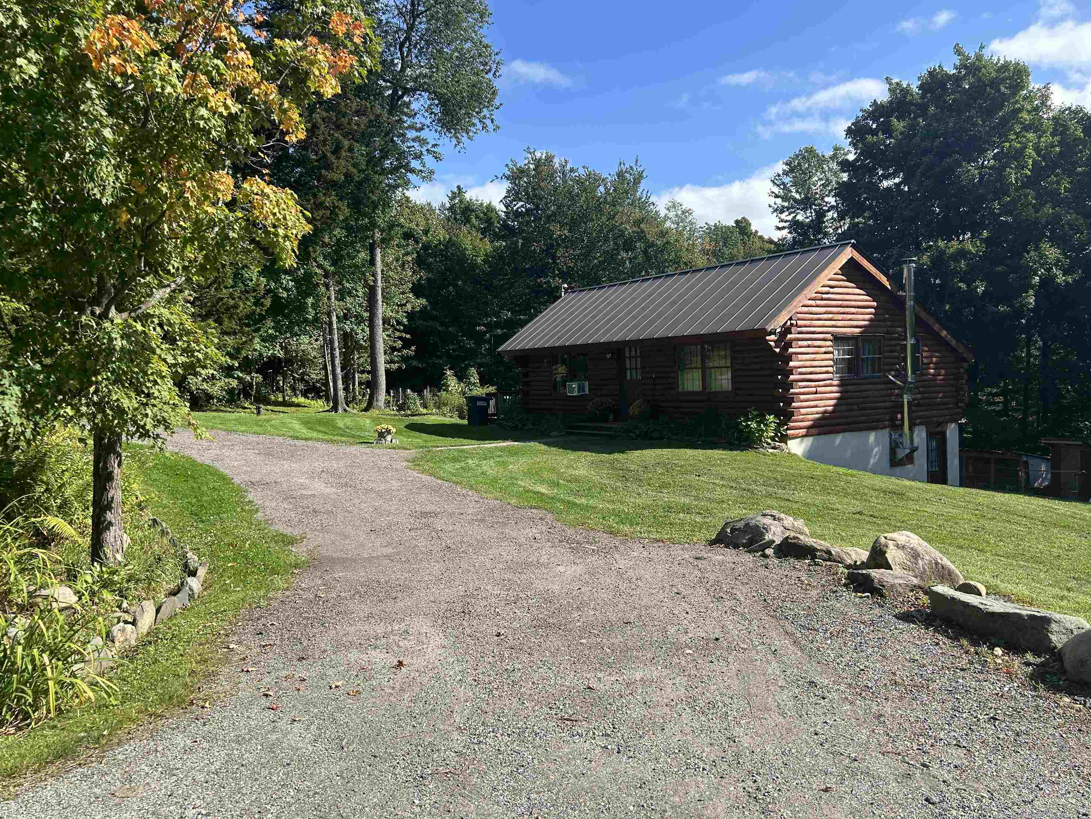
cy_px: 402
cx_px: 544
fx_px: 851
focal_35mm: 27
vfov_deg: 51.4
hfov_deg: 65.3
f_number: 1.5
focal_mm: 5.7
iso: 50
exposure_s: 1/2457
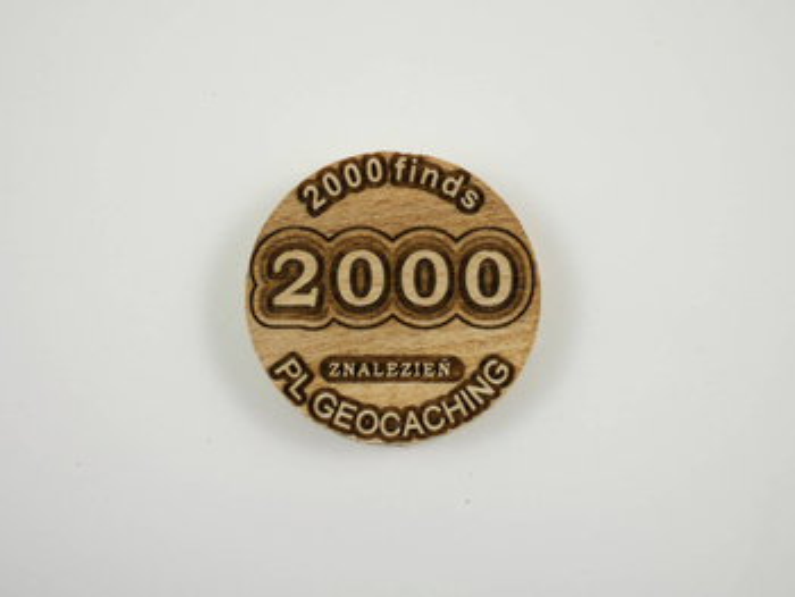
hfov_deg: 32.2
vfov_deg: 24.4
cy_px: 298
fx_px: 1379
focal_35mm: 60
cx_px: 398
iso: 200
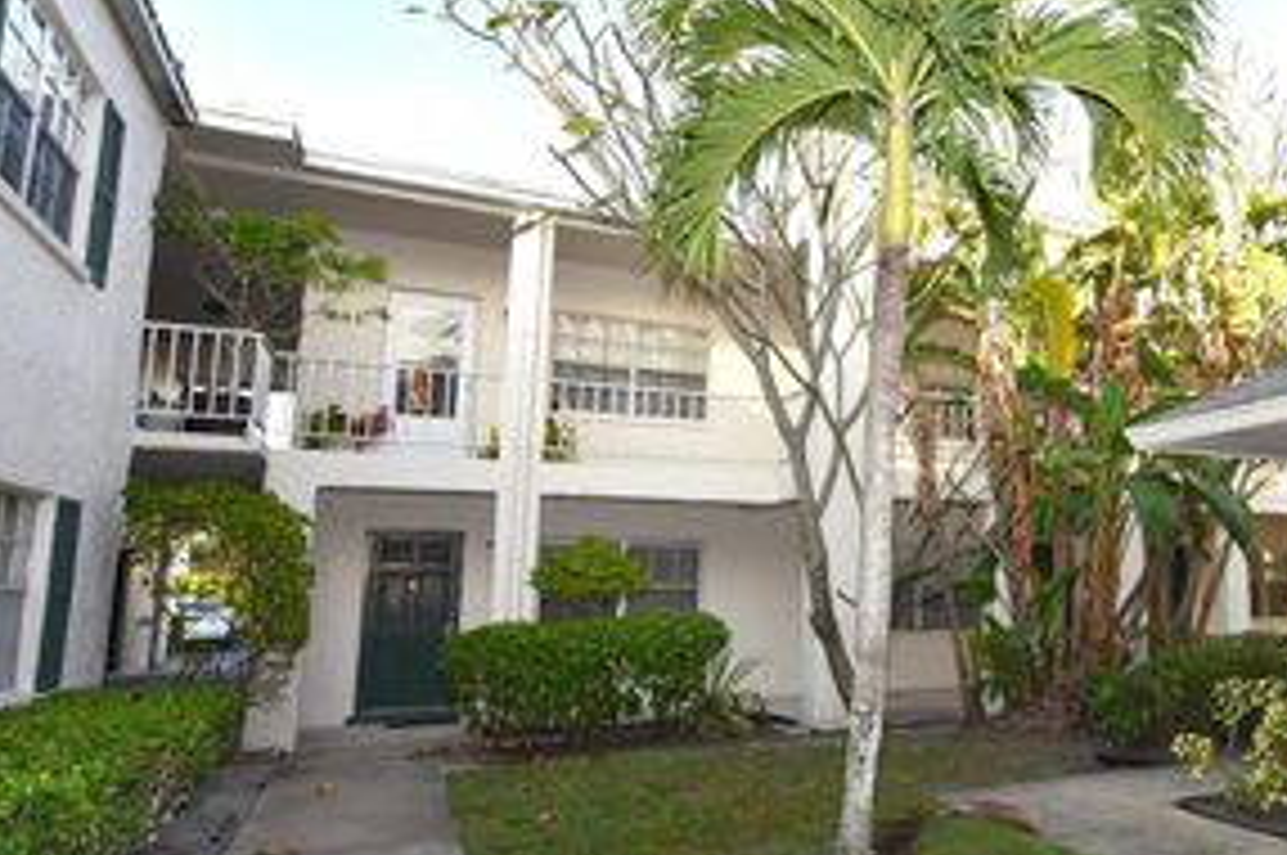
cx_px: 963
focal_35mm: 28
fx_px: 1000
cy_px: 452
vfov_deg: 46.3
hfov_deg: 61.9
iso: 140
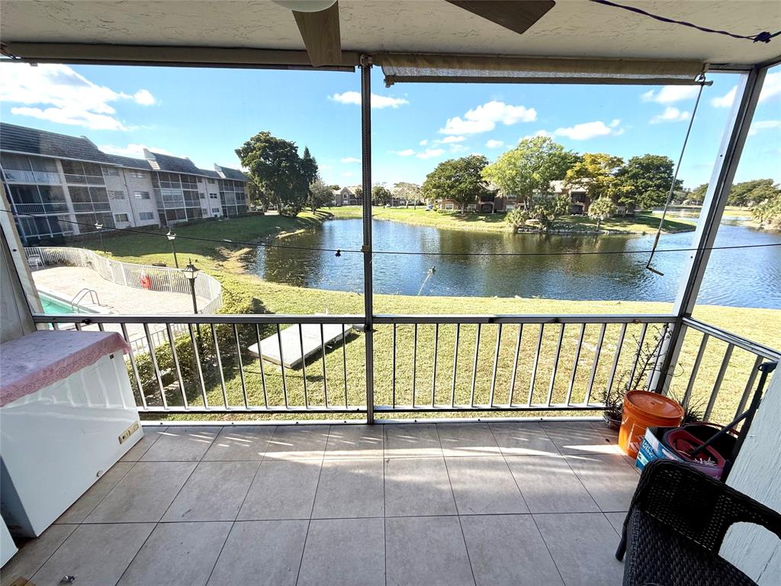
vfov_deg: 85.7
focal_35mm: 14
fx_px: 316
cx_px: 390
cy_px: 293
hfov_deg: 102.1
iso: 50
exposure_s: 1/559
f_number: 2.2
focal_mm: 2.22
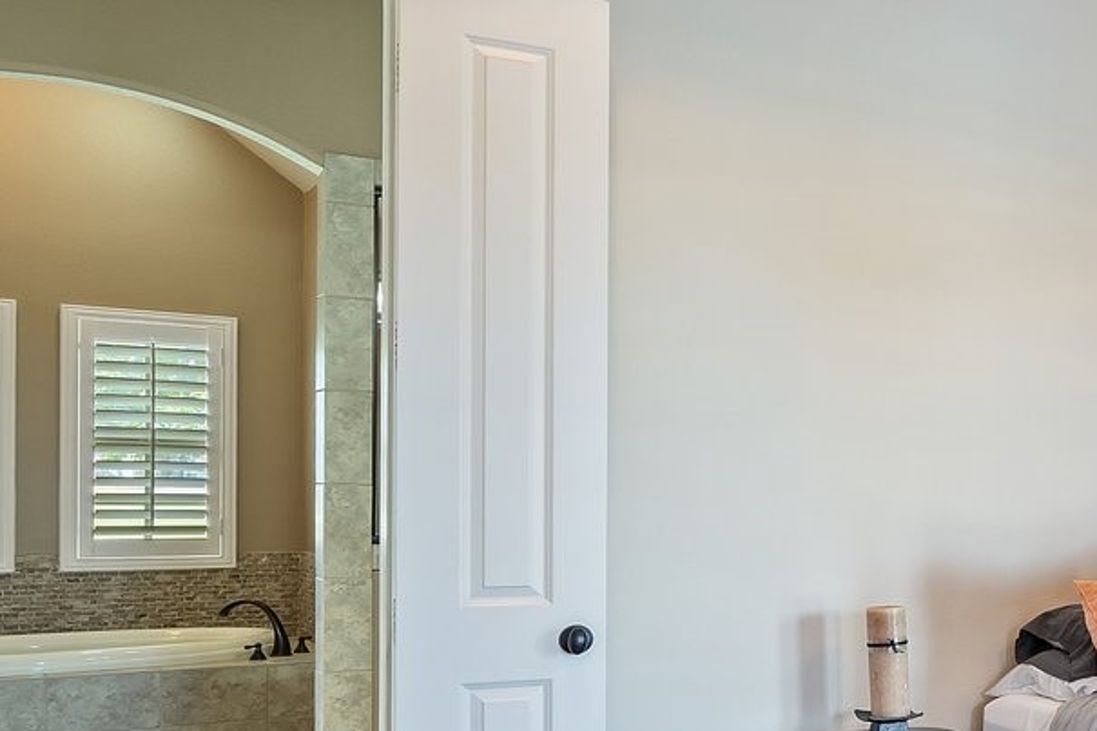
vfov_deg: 30.3
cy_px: 483
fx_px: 1340
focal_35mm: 44
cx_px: 1465
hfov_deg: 32.2
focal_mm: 13
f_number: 9
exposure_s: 3.2
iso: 200
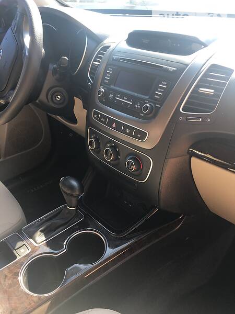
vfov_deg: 61.7
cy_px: 157
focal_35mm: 29
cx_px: 118
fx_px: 262
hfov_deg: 48.2
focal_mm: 4.2
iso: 32
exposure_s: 1/100
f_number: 2.2
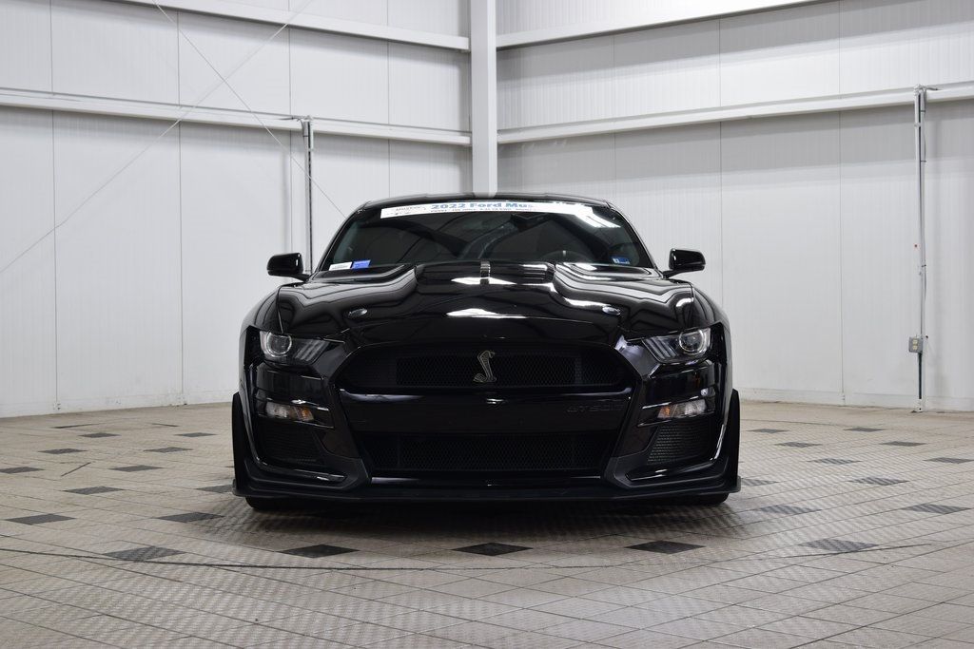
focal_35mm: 60
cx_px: 487
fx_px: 1623
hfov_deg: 33.4
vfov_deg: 22.6
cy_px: 324
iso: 400
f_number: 6.3
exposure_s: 1/20
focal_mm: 40
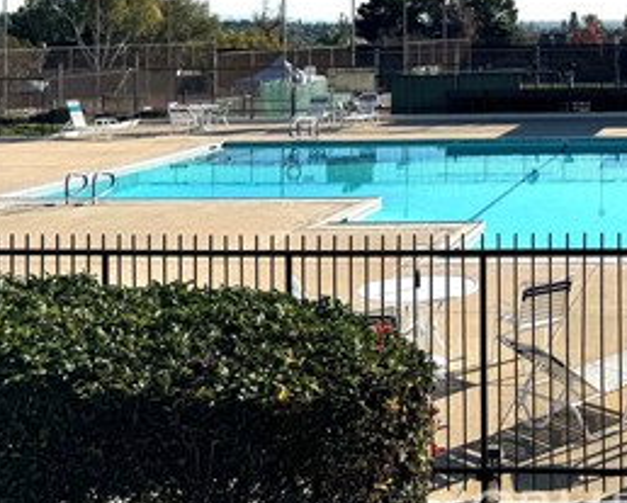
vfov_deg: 24.7
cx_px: 683
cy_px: -36
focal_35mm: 58
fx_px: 1078
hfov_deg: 29.4
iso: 80
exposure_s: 1/9009
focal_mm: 6.76
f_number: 1.78
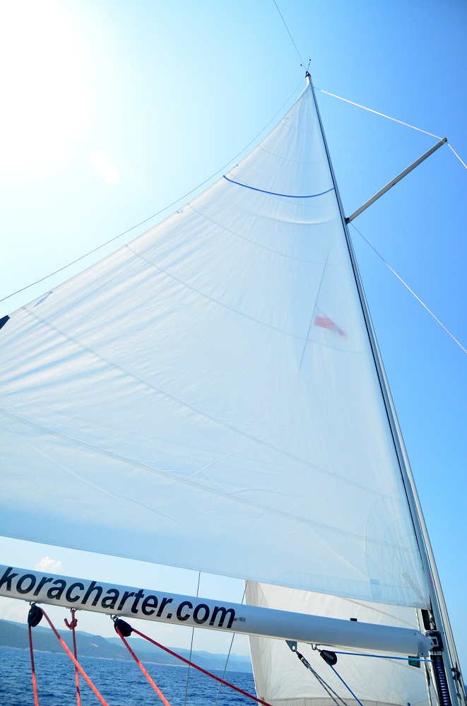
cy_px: 353
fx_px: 352
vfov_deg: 90.1
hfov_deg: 67.1
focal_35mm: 18
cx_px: 234
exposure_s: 1/8000
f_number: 4
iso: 1250
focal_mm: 12
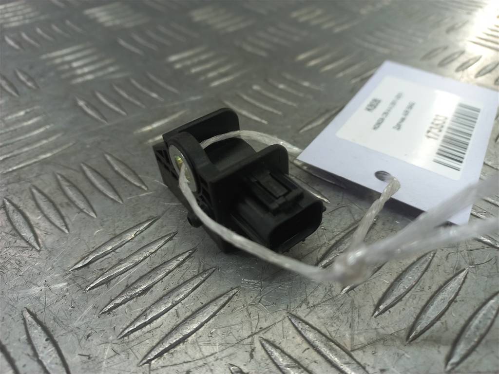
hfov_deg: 69.4
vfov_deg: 54.9
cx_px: 250
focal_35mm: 25
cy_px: 187
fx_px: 360
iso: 50
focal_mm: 4.6
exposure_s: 1/50
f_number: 1.8
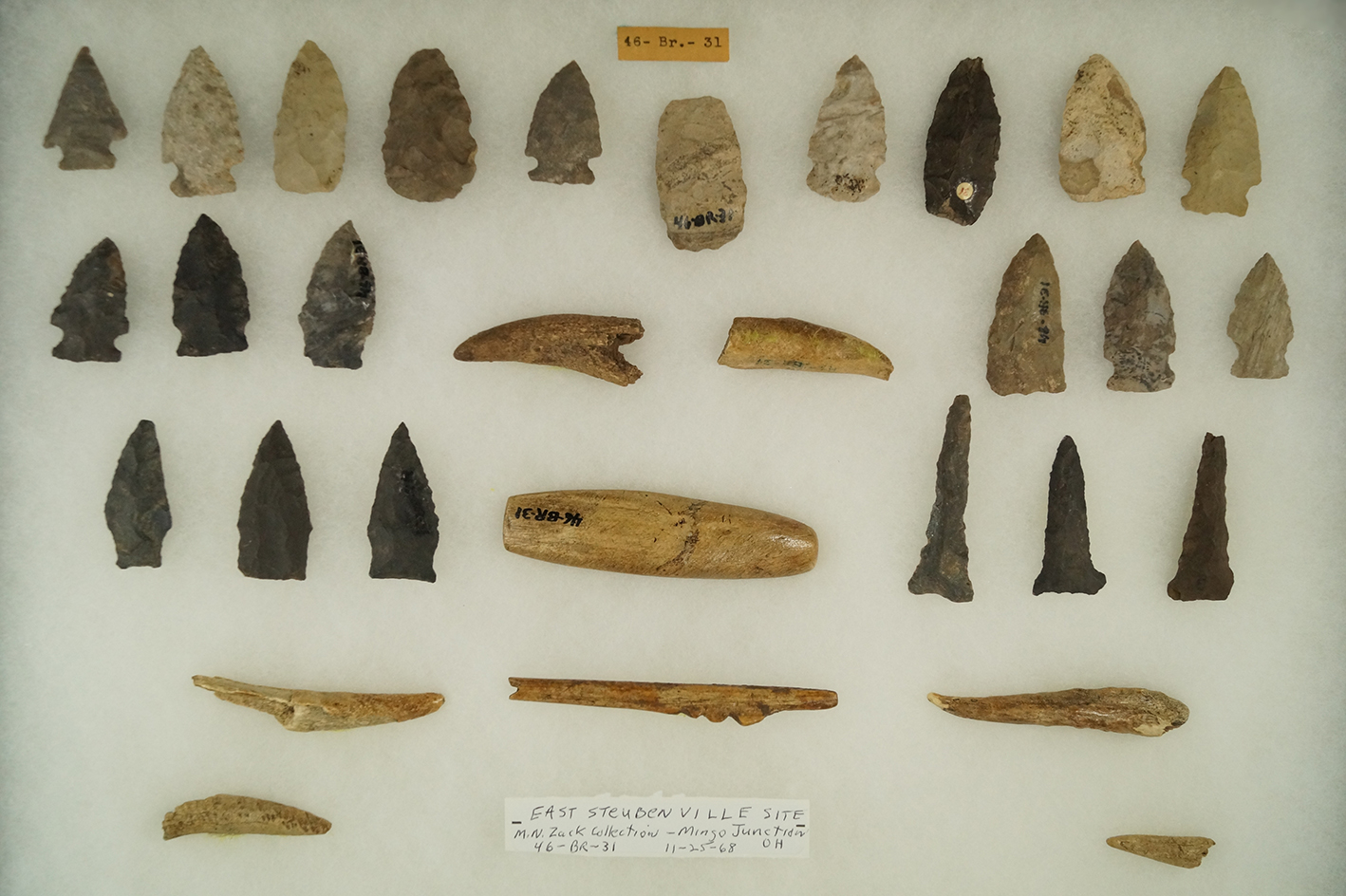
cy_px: 448
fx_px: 1233
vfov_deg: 39.9
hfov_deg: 57.2
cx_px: 673
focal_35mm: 33
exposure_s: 1/200
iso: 1600
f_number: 7.1
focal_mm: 22
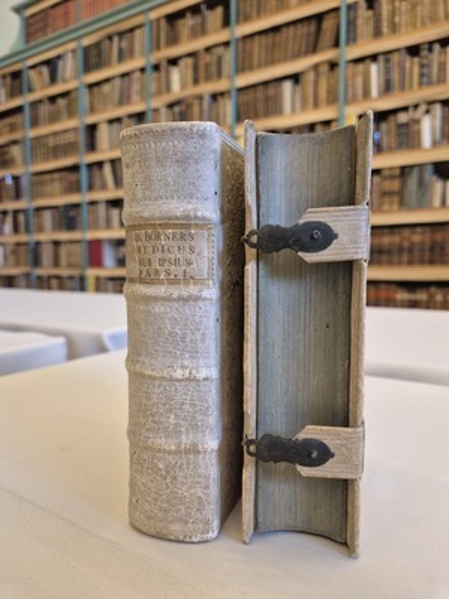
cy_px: 300
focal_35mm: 23
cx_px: 224
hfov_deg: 58.9
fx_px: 398
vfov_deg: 73.9
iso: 250
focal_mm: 5.4
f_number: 1.8
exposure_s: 1/100
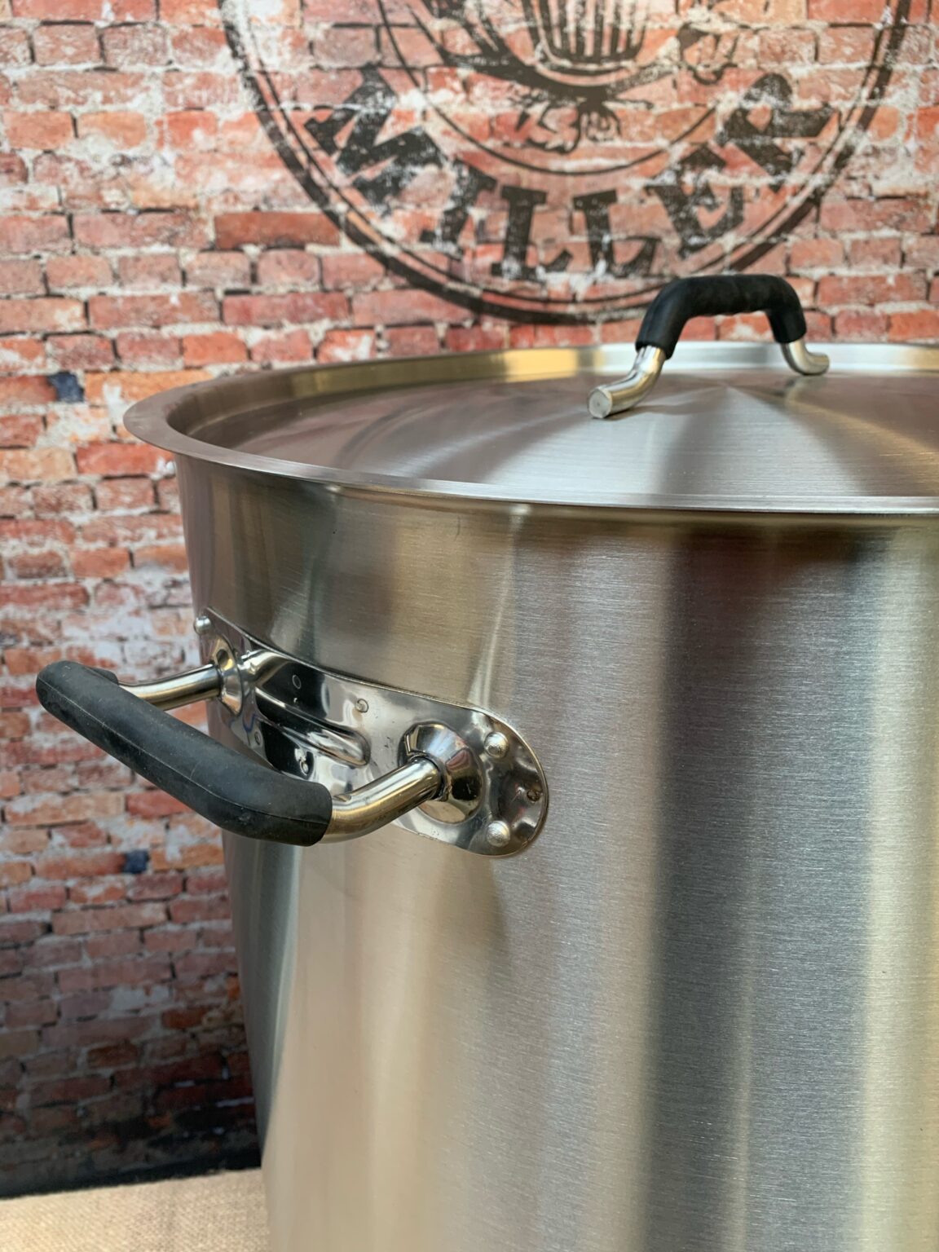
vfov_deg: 67.3
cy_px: 626
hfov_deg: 53.1
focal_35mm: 26
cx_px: 470
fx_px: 940
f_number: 1.8
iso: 64
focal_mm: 4.25
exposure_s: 1/50
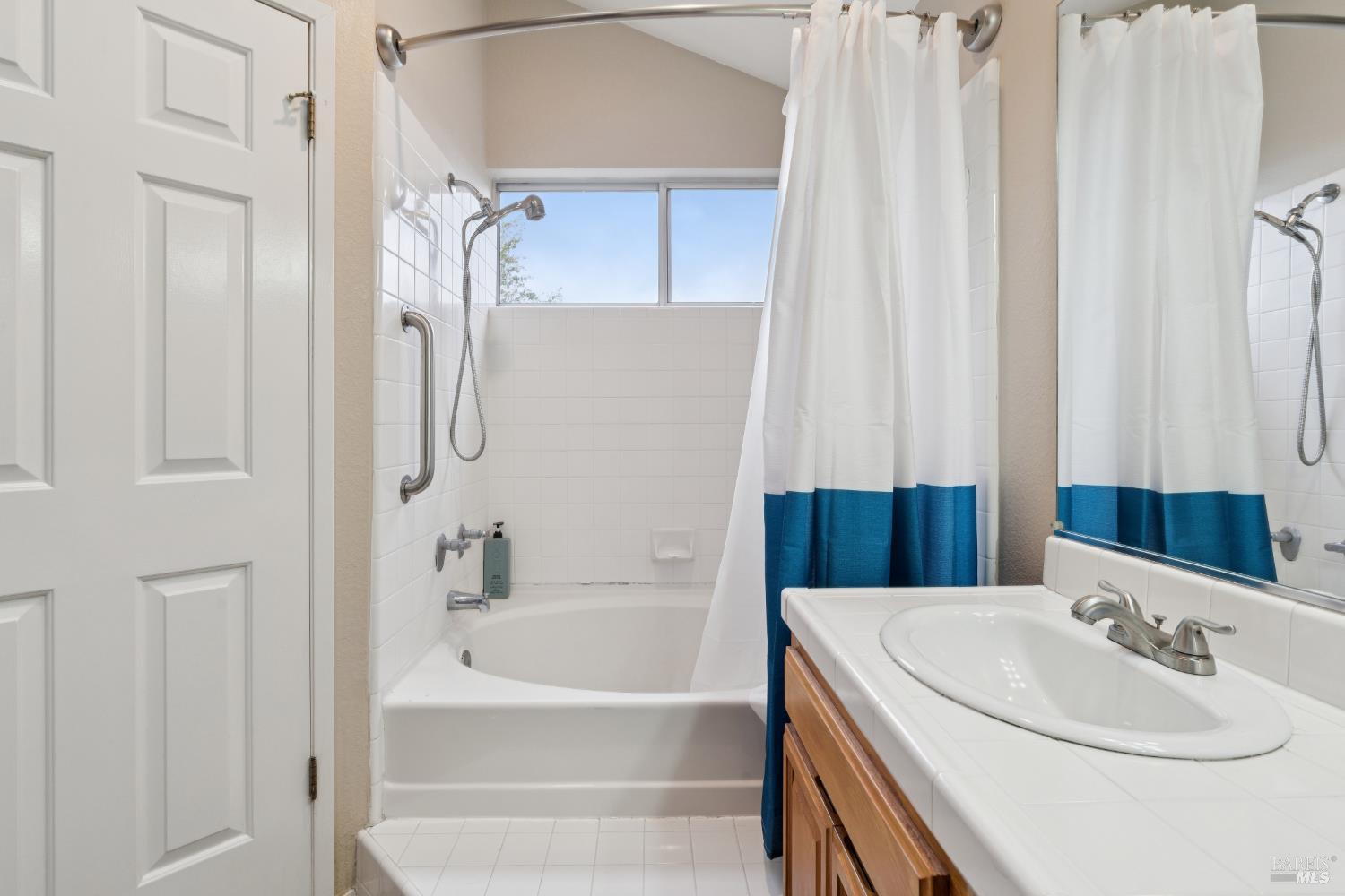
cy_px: 448
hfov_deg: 96.7
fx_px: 598
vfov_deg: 73.7
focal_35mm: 16
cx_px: 672
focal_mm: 16
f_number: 11
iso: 320
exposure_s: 1/13
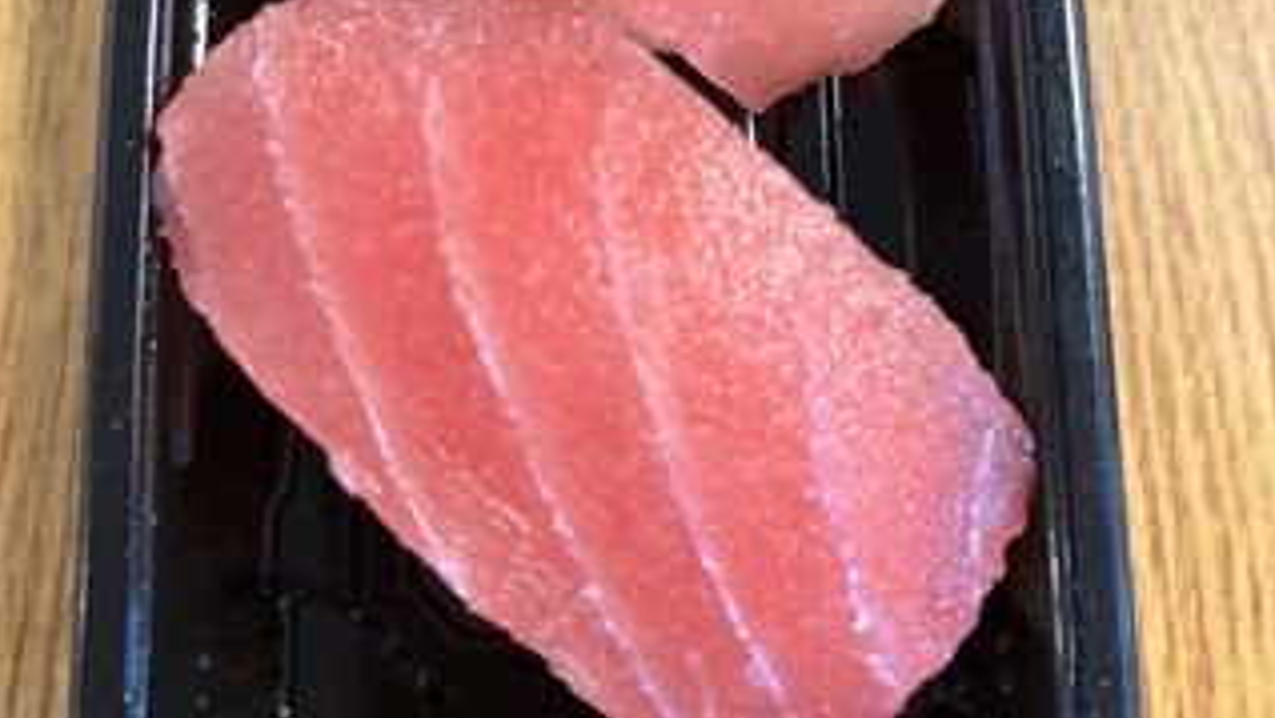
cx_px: 638
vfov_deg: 30.3
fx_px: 1285
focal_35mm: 38
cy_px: 128
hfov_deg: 52.8
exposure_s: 1/50
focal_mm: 5.96
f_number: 1.6
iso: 500
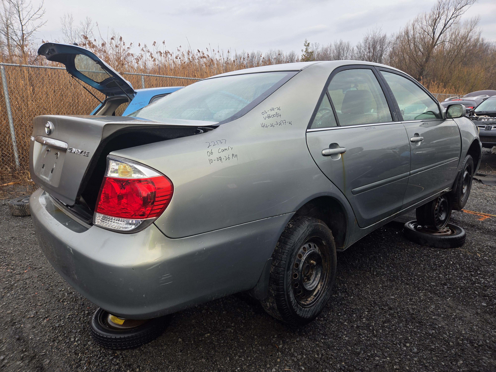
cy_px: 186
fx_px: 330
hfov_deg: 73.9
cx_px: 248
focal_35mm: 23
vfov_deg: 58.9
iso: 32
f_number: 1.8
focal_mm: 5.4
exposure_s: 1/180
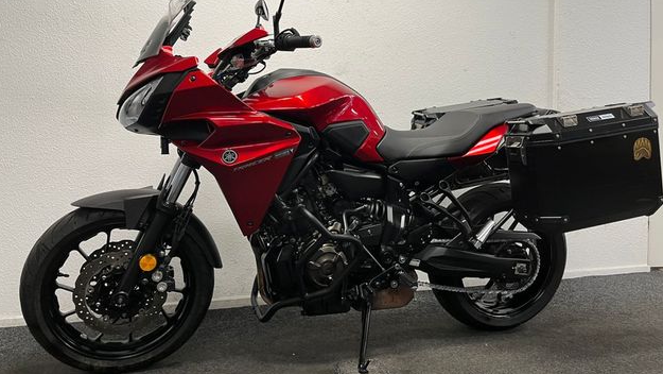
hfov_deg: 66.0
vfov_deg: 40.1
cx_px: 333
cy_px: 157
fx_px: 510
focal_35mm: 29
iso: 80
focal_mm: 5.1
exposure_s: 1/50
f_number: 1.6
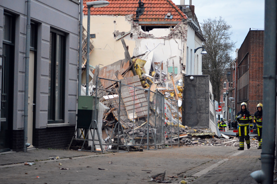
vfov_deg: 14.0
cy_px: 92
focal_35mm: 98
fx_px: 750
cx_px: 138
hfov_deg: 20.9
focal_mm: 65
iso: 3200
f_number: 4.5
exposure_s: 1/100
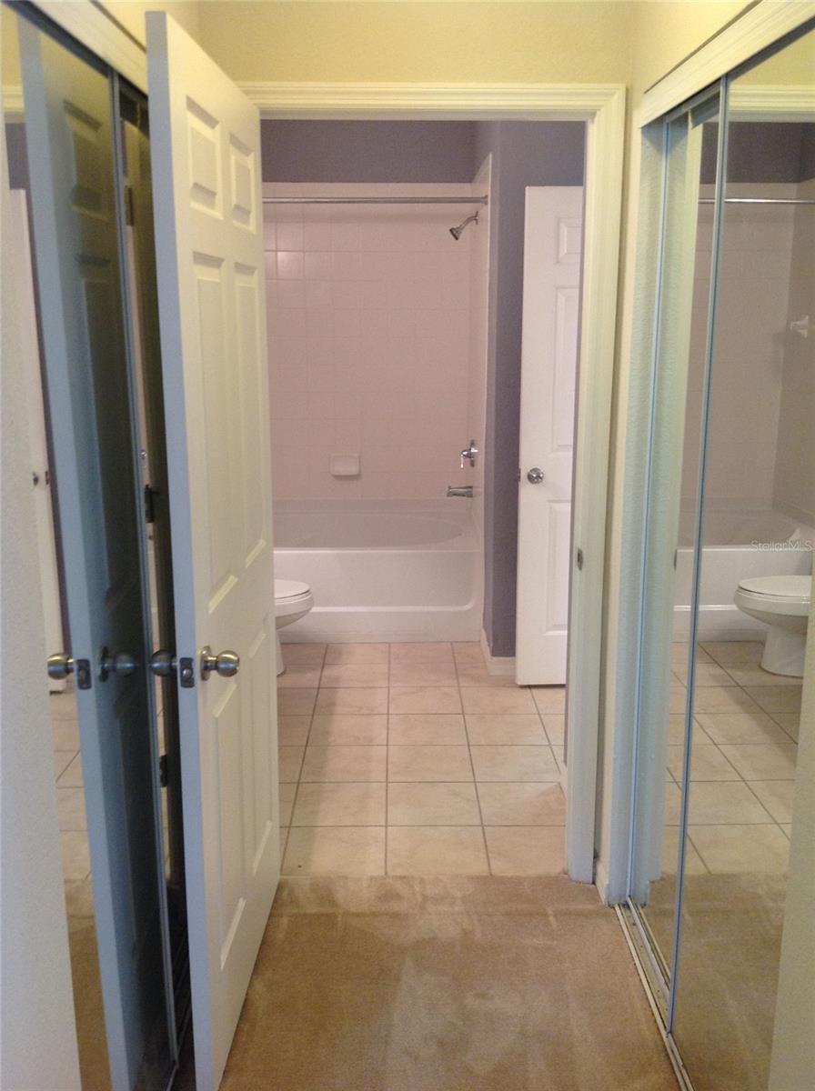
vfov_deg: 52.7
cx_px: 408
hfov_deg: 40.6
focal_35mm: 35
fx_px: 1102
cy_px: 546
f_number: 2.4
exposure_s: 1/15
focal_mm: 4.28
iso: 100
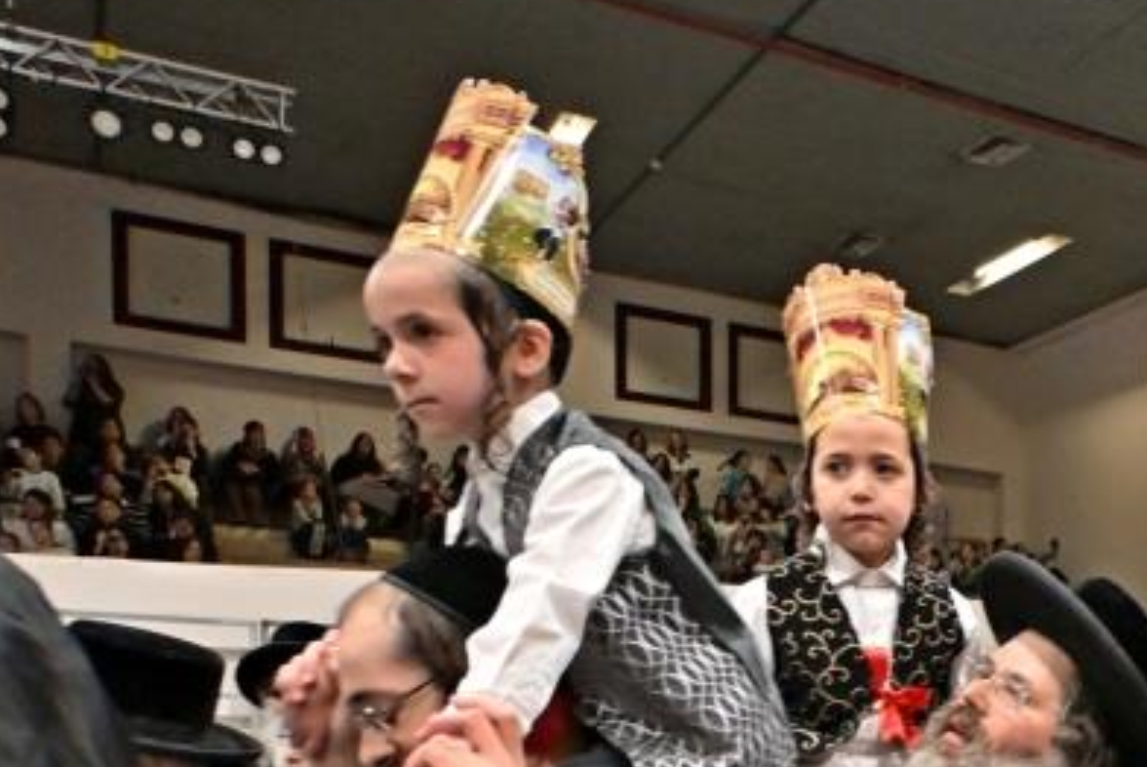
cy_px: 862
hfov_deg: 37.3
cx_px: 1159
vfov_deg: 26.3
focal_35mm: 47
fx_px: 1499
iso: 1000
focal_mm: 12.5
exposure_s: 1/200
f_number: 3.8
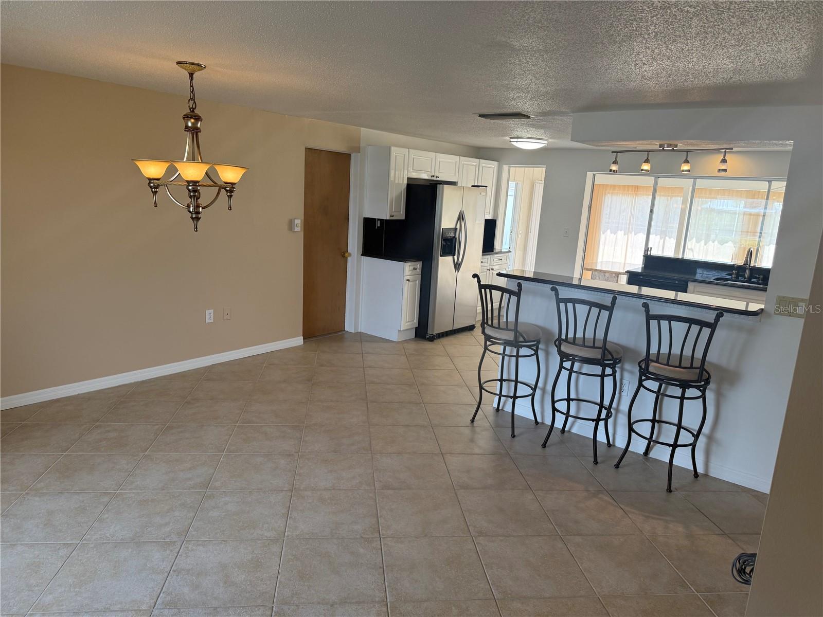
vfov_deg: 56.8
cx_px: 412
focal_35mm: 24
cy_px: 308
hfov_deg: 71.6
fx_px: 571
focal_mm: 6.76
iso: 125
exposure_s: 1/224
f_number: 1.78
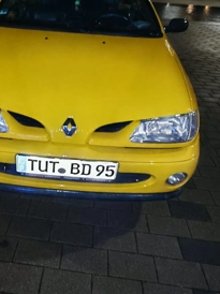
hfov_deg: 37.2
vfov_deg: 48.2
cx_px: 70
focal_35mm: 38
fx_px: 323
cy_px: 98
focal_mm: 1.82
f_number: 2
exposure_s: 1/17
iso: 6400
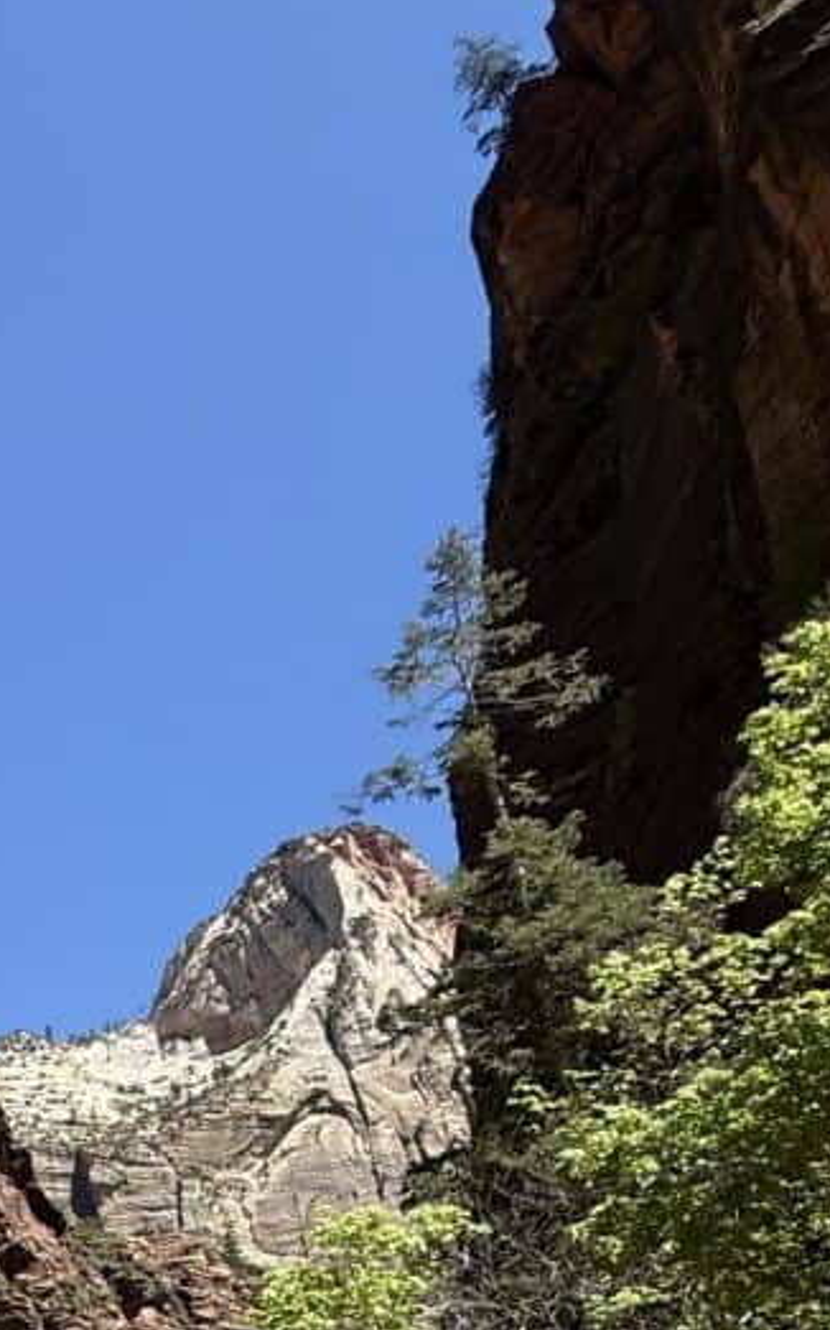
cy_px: 1349
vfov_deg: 39.5
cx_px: -494
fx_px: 1593
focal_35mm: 44
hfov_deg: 22.5
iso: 50
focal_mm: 2.22
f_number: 2.2
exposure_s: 1/1125
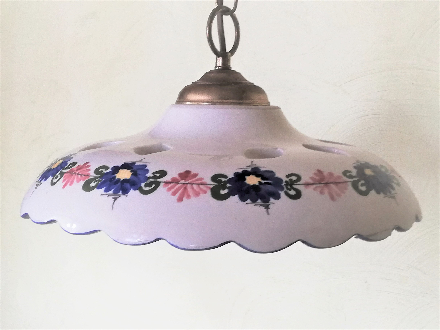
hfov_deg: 38.9
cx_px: 220
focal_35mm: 49
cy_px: 165
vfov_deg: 29.7
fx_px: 623
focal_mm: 3.81
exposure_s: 1/30
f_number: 2.2
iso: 320
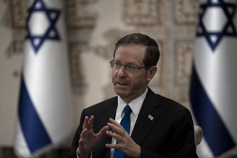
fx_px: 1317
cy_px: 79
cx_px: 118
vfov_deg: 6.9
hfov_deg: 10.3
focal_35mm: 200
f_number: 2.8
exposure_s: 1/250
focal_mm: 200
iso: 800
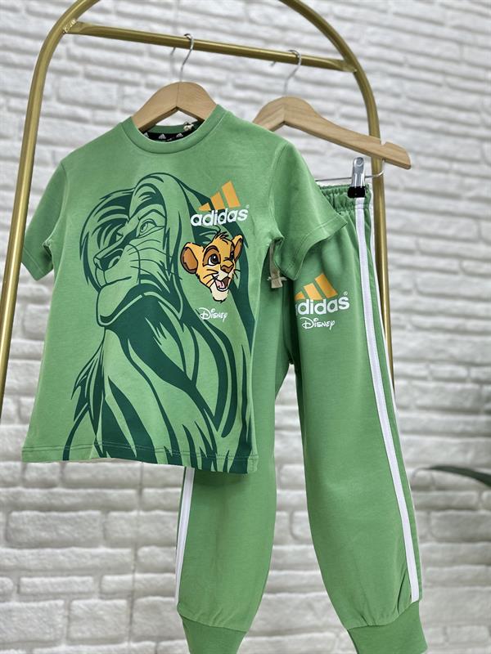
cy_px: 327
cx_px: 246
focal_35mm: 24
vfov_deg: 71.6
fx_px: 454
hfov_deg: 56.8
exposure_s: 1/100
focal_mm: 6.86
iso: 80
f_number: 1.78
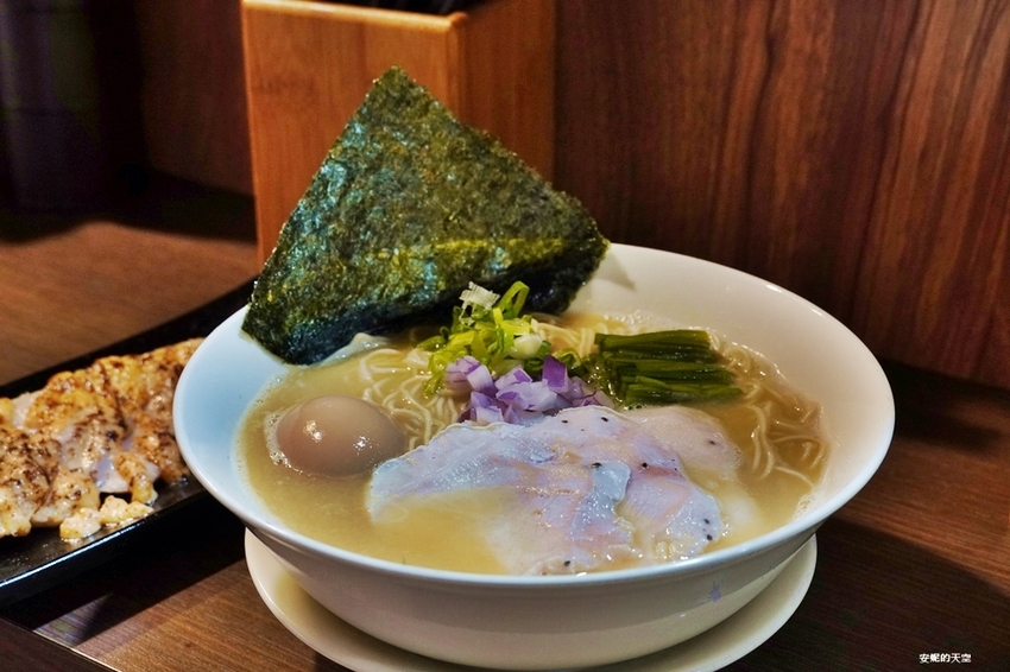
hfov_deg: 36.0
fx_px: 1556
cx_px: 505
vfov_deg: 24.4
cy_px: 336
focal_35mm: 56
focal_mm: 37
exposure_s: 1/20
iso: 1600
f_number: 7.1
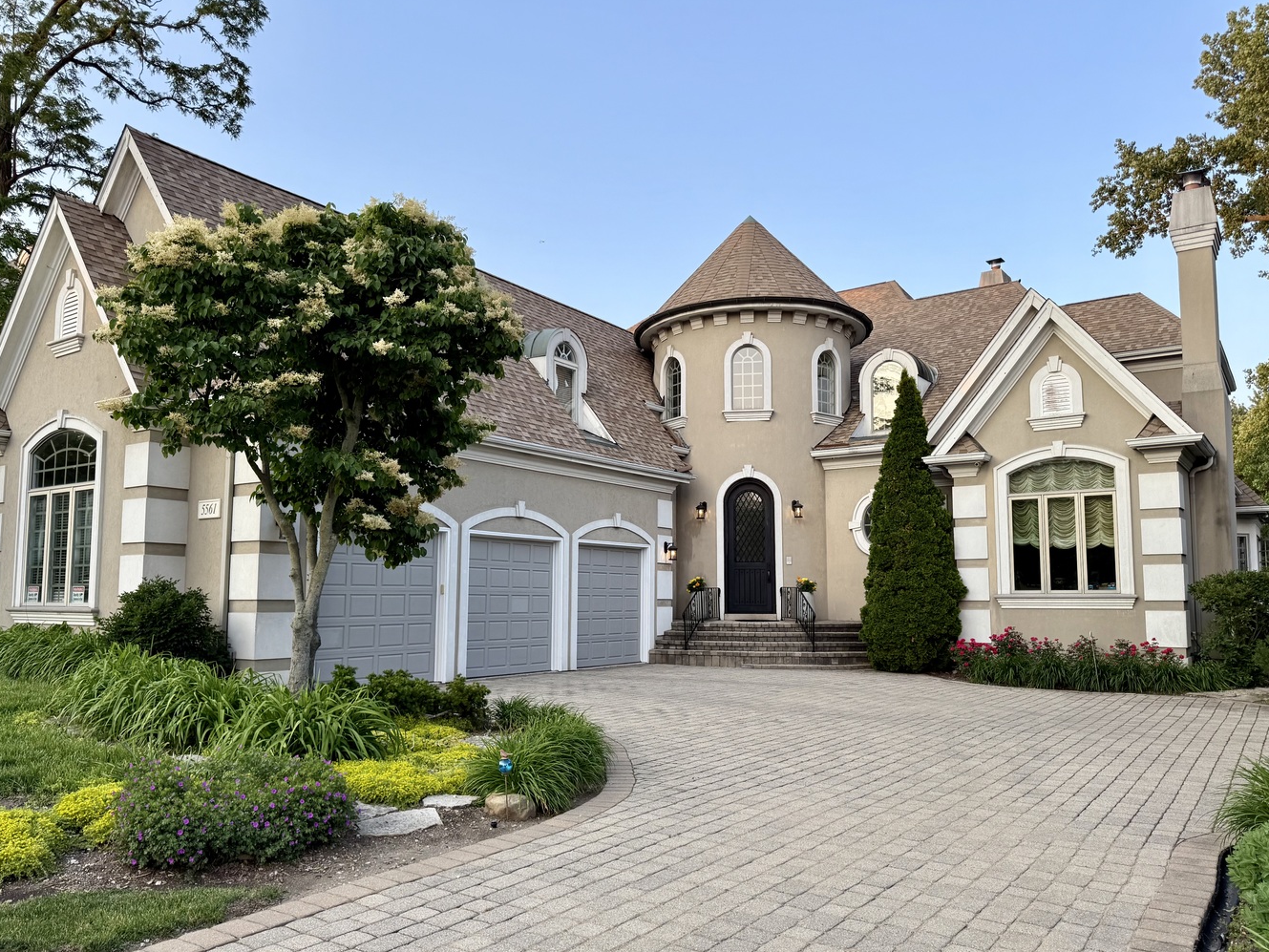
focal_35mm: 26
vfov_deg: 53.0
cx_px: 632
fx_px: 953
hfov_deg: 67.3
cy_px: 509
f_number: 1.78
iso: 80
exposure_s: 1/361
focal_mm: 6.76
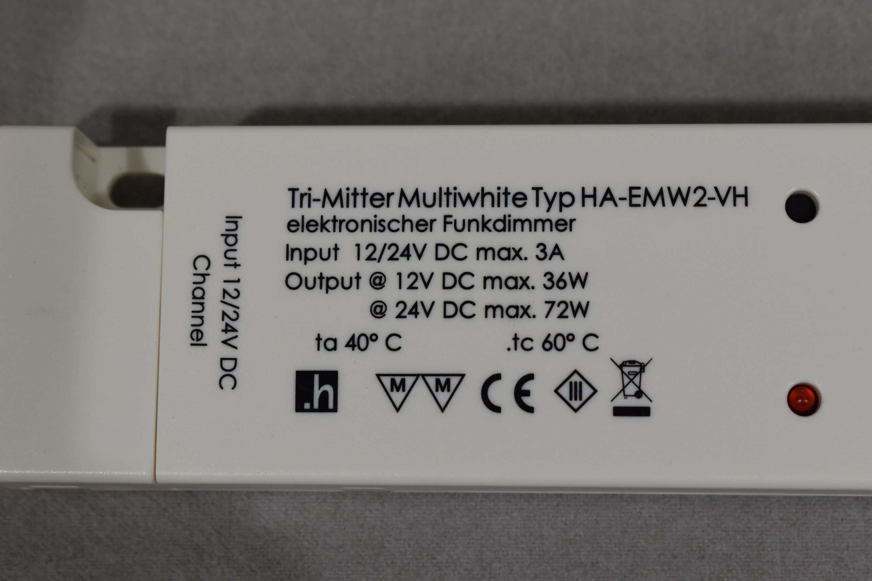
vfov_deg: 16.6
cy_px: 290
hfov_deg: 24.6
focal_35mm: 82
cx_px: 436
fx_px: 1998
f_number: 8
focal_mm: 55
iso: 250
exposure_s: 1/60
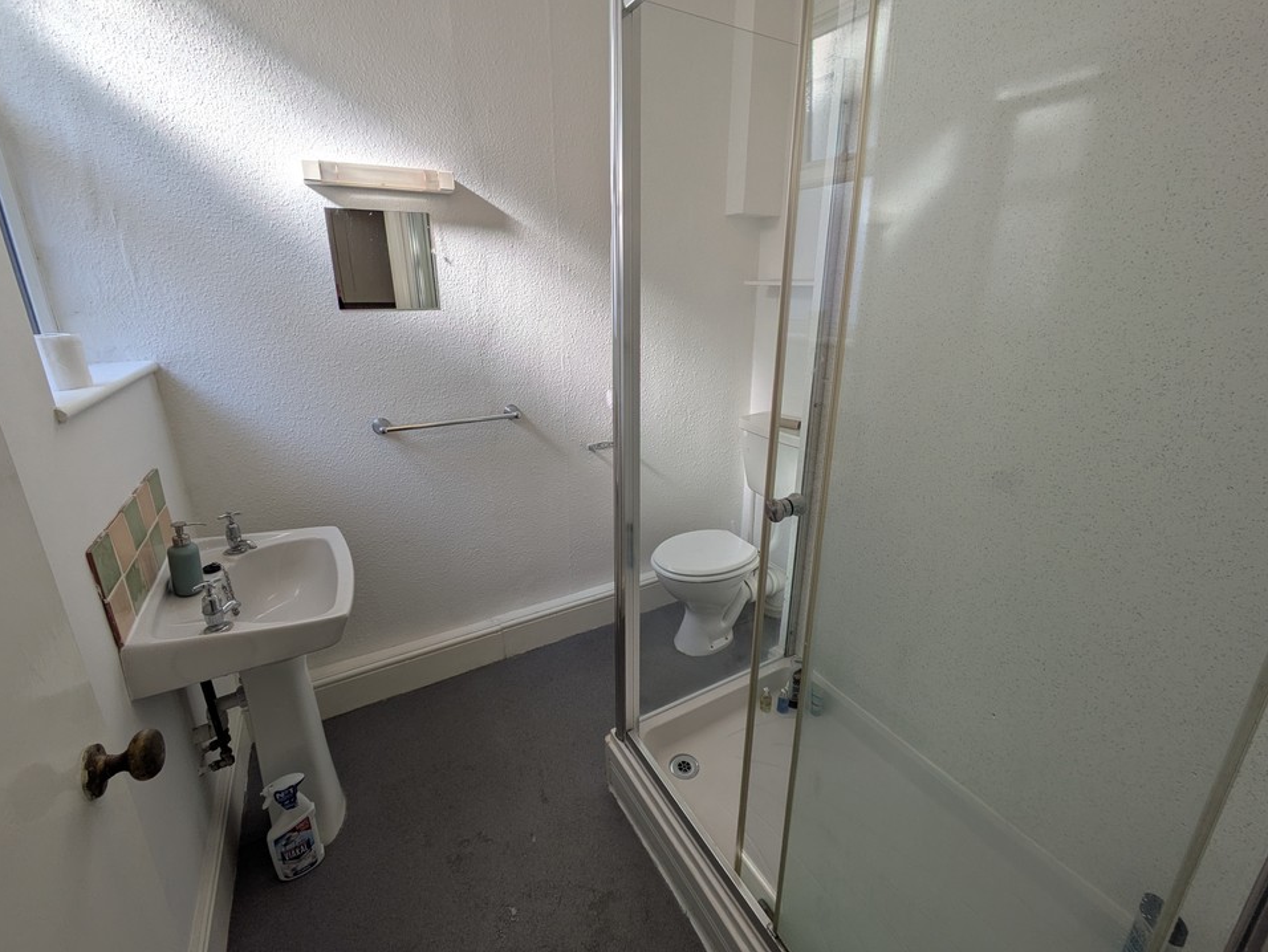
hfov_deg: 98.1
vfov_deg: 81.7
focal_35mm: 15
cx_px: 633
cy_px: 444
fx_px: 550
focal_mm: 1.83
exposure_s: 1/359
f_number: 2.2
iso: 48
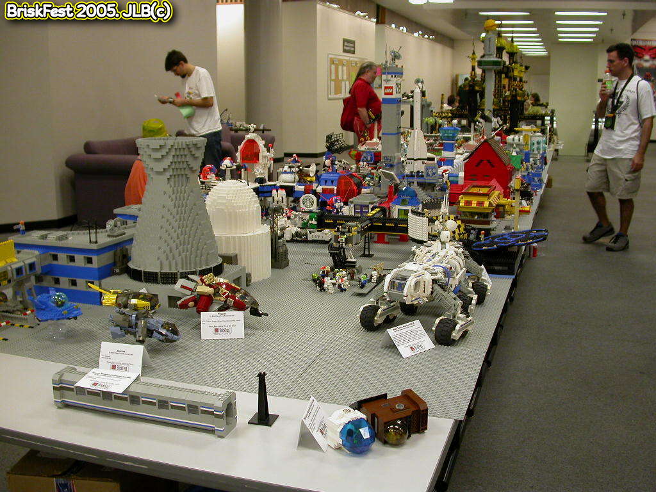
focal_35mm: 38
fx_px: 720
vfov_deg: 37.7
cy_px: 246
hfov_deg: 49.0
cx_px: 328
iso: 100
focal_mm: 7.85
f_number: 2.6
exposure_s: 1/36.3
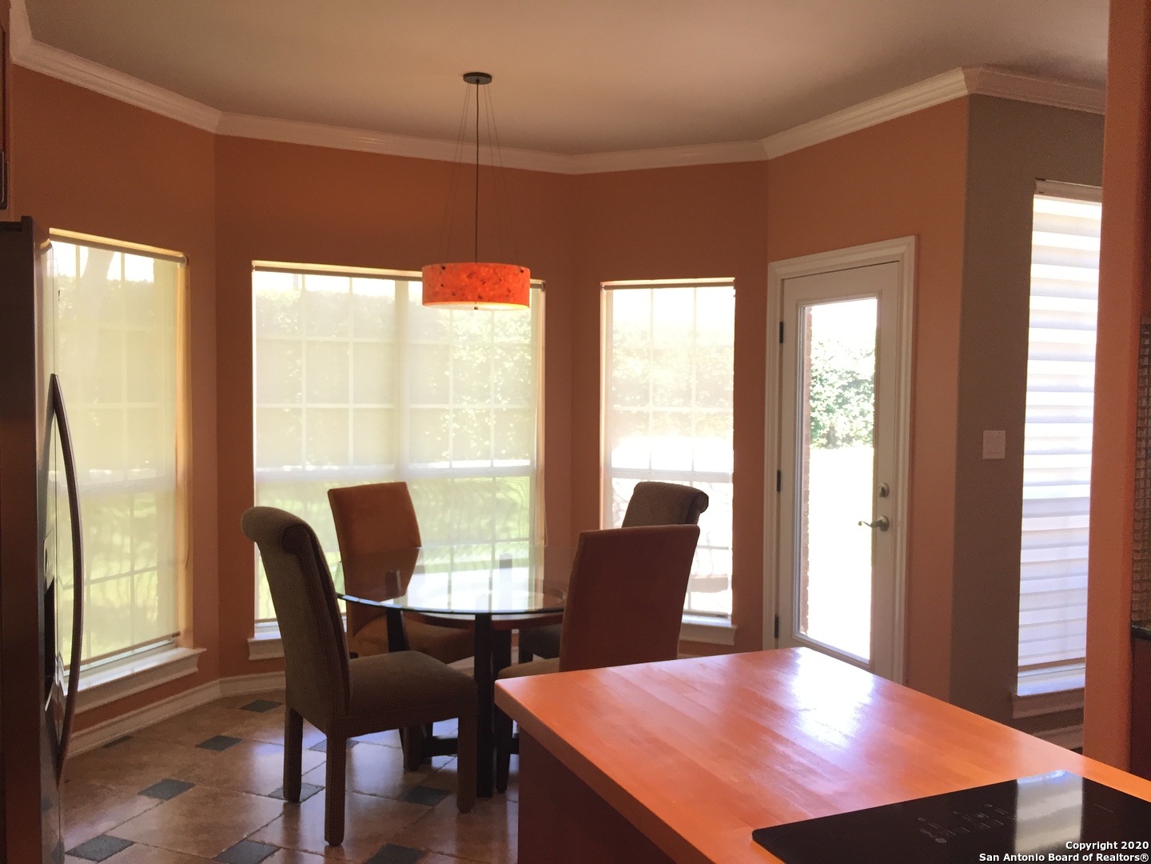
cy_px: 432
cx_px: 576
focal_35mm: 29
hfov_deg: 61.7
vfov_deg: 48.2
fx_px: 964
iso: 32
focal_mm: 4.15
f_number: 2.2
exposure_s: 1/30
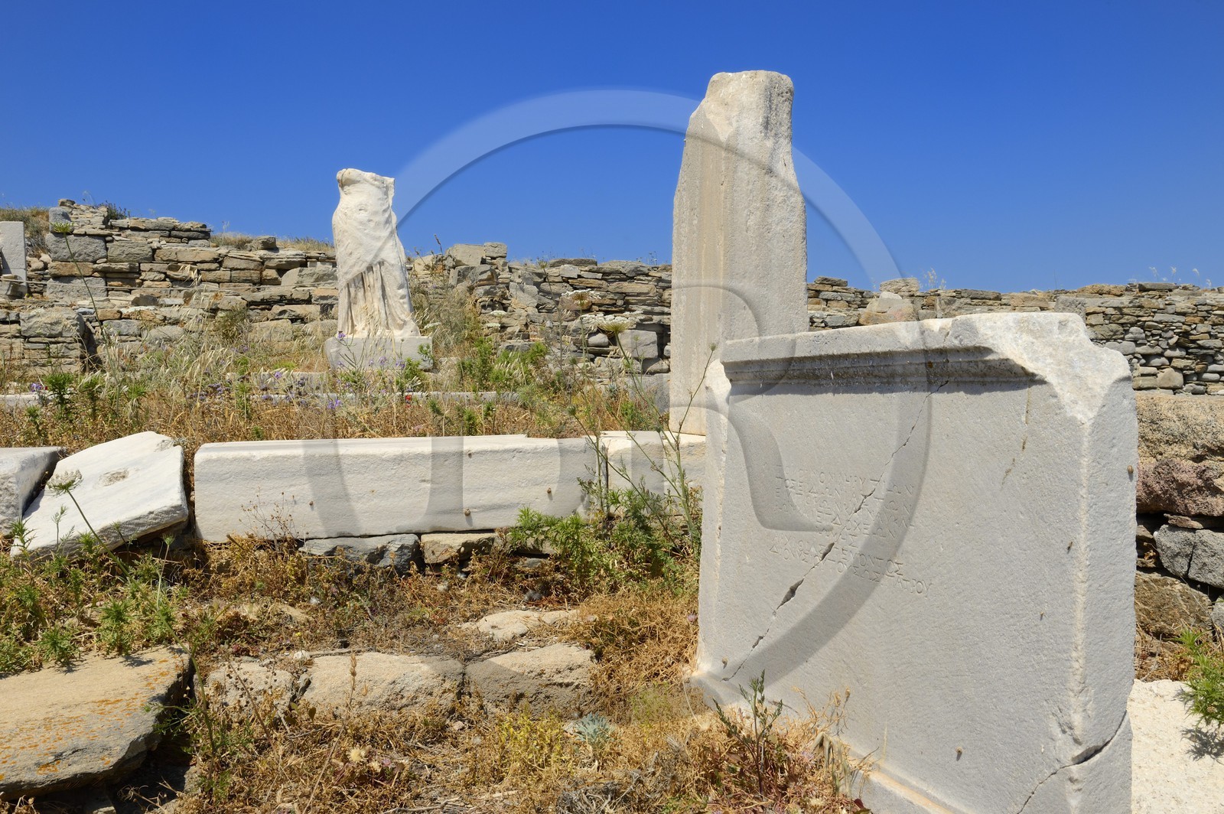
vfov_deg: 41.0
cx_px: 612
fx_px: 1087
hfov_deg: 58.8
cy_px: 407
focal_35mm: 32
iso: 200
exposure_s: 1/200
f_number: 16
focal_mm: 32
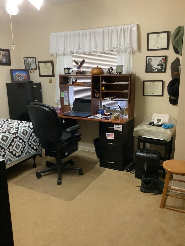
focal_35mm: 31
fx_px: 221
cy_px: 123
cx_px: 92
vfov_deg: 58.4
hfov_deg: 45.4
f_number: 2.4
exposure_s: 1/25
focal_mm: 3.3
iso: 400
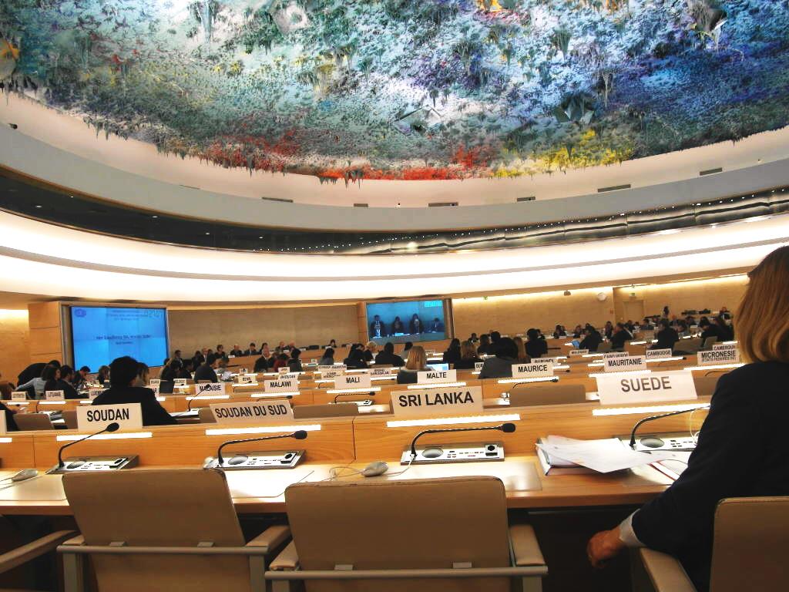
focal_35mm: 24
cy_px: 296
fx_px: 547
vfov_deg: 56.8
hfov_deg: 71.6
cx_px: 394
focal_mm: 5.2
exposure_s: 1/45
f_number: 2.5
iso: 120
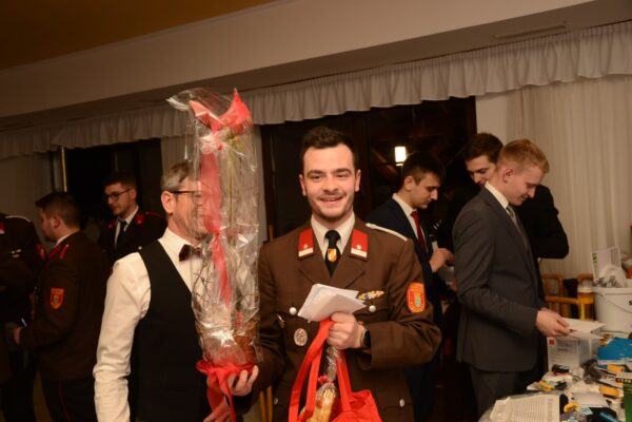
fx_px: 658
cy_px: 211
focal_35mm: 38
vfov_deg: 35.5
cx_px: 316
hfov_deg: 51.3
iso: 200
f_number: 5
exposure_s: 1/60
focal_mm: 25
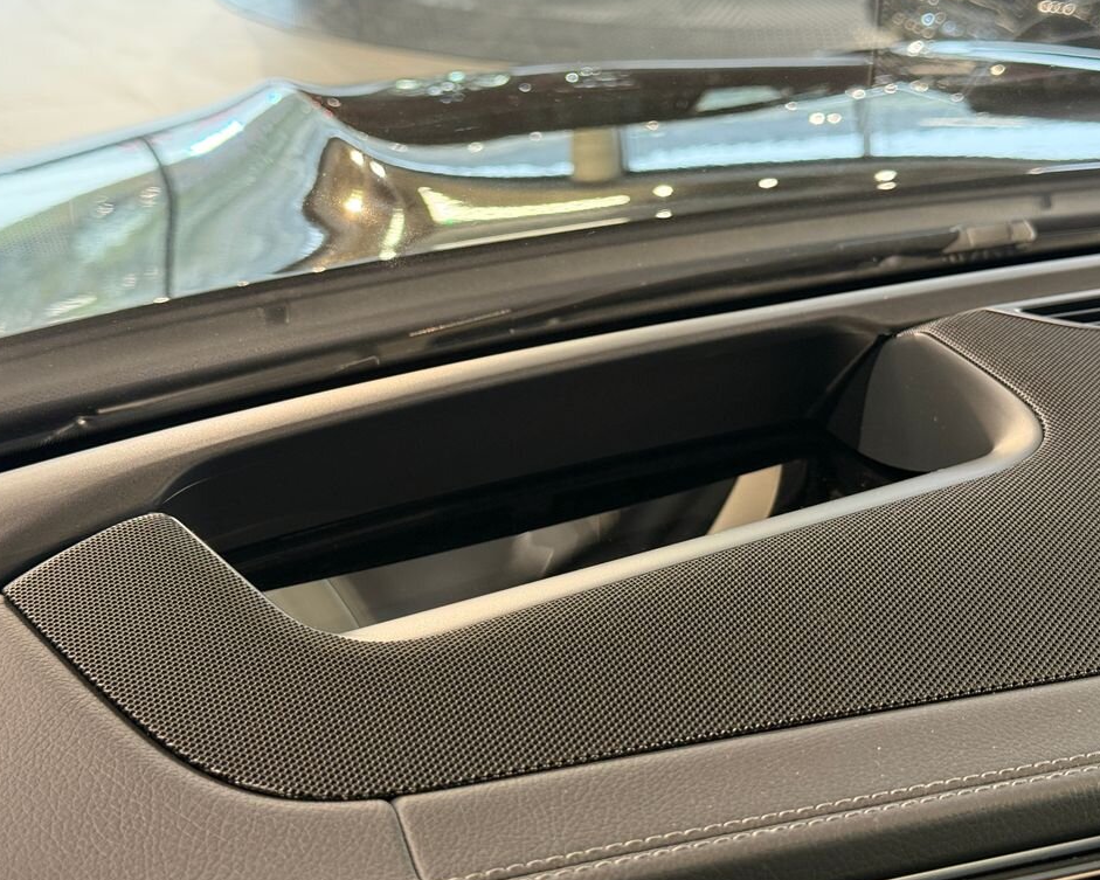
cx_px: 565
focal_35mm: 51
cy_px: 439
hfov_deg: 36.6
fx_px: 1661
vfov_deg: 29.7
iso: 250
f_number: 1.78
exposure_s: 1/33
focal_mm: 6.76
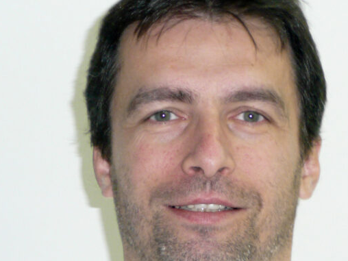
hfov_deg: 14.6
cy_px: 191
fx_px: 1357
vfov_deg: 11.0
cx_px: 210
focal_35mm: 135
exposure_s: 1/10
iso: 160
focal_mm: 11
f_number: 4.5
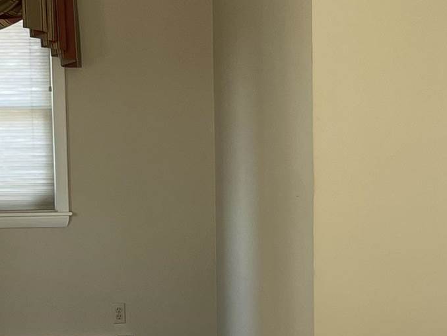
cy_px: 333
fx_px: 1524
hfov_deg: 16.7
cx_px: 179
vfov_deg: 12.4
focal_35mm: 118
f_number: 1.6
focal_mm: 5.1
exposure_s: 1/121
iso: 64
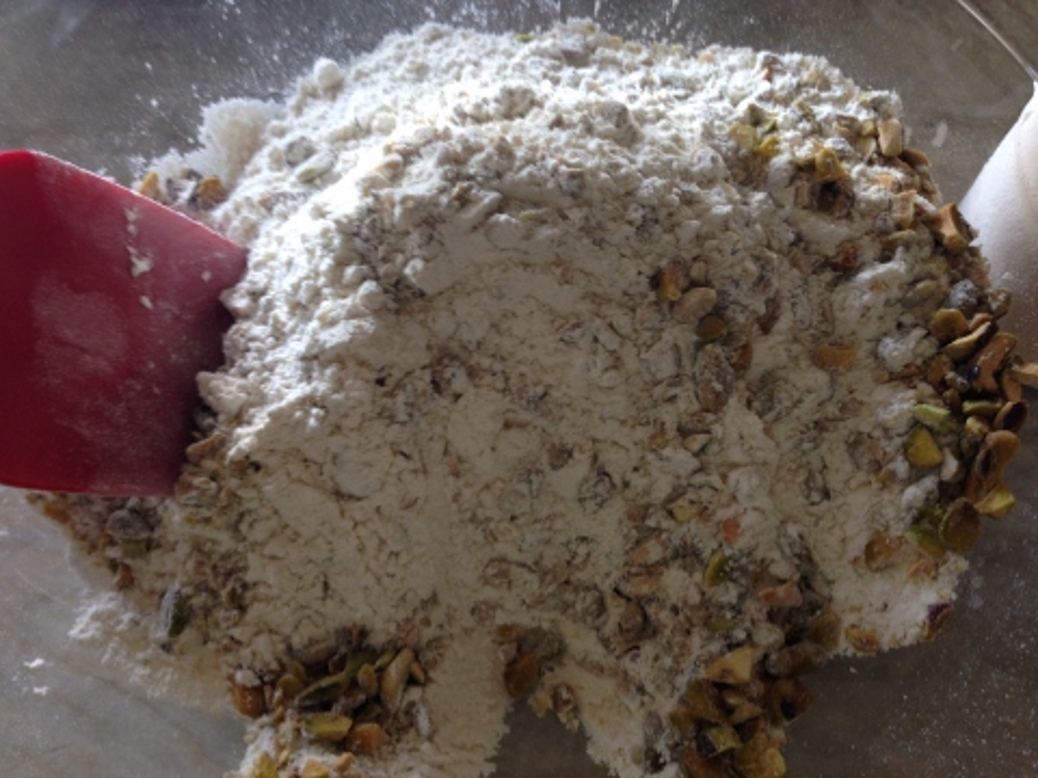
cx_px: 519
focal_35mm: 33
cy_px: 389
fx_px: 990
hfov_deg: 55.4
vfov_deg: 42.9
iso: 50
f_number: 2.4
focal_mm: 4.12
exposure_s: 1/20
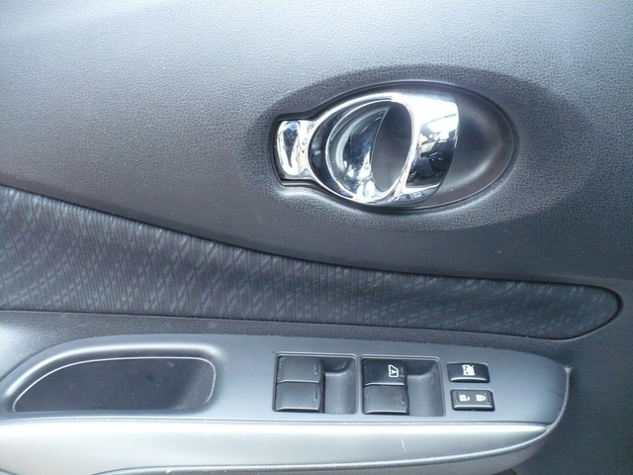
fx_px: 677
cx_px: 316
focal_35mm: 37
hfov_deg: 50.1
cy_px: 238
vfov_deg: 38.7
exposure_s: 1/50
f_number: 2.8
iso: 400
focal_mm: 6.1
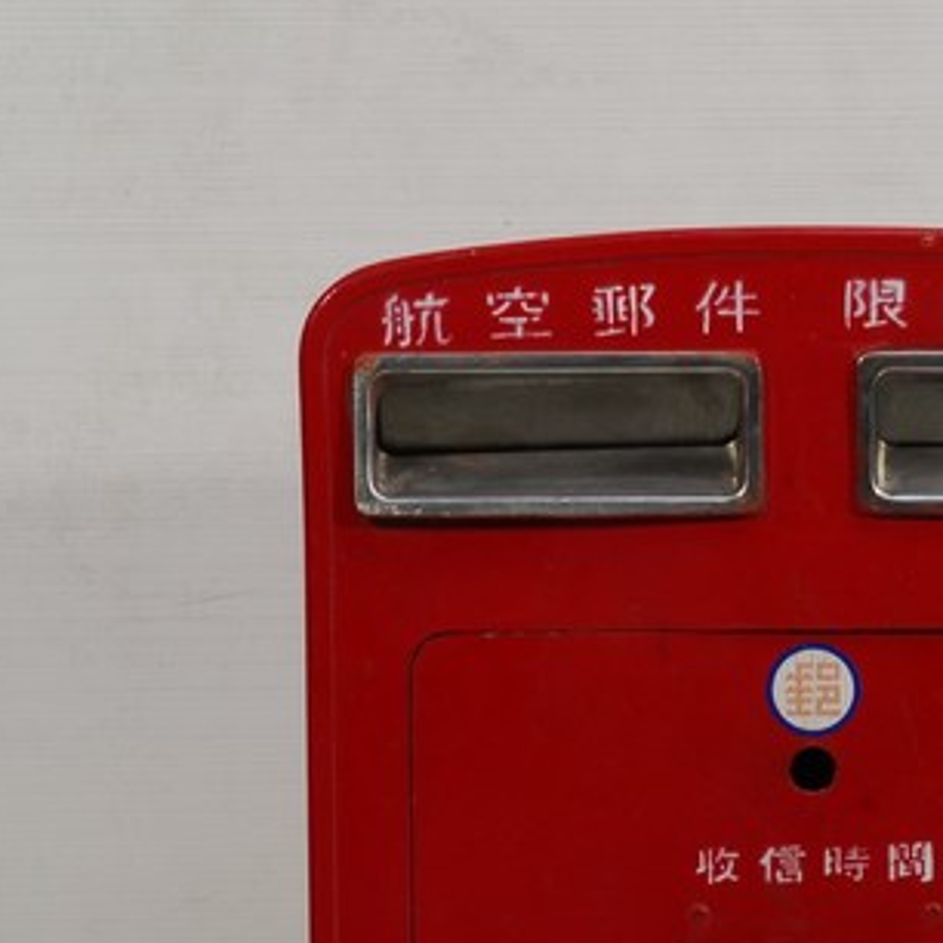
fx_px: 5763
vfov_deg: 9.3
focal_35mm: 187
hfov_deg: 9.3
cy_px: 639
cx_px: 869
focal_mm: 70
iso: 100
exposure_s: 1/50
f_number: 16
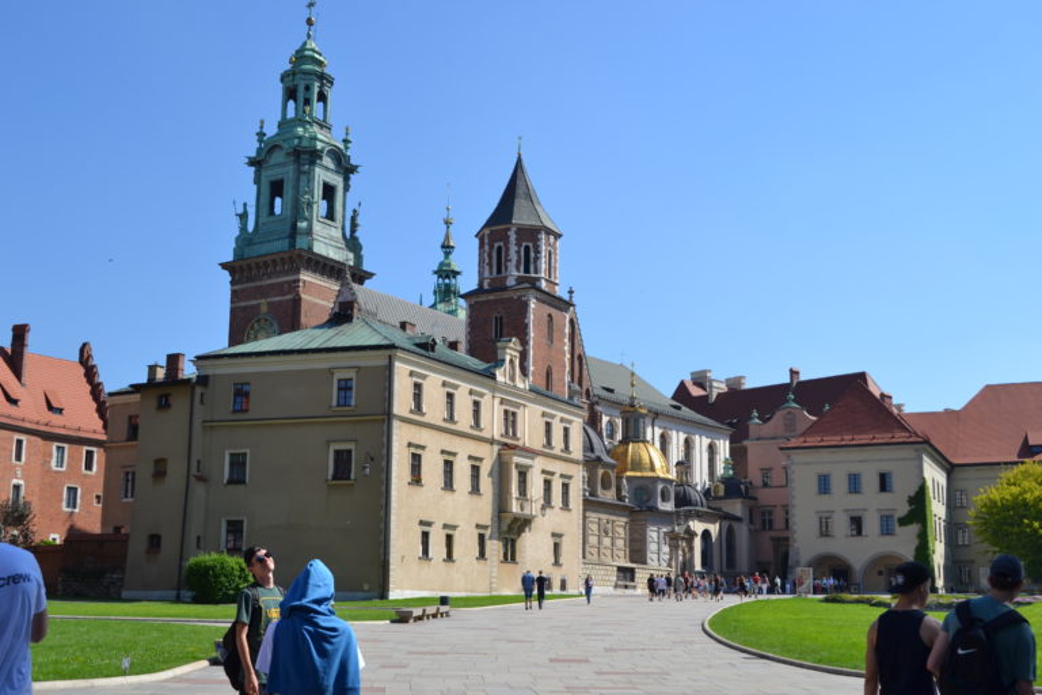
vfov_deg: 29.9
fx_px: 1302
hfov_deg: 43.6
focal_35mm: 45
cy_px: 348
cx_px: 521
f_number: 8
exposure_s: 1/250
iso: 100
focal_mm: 30
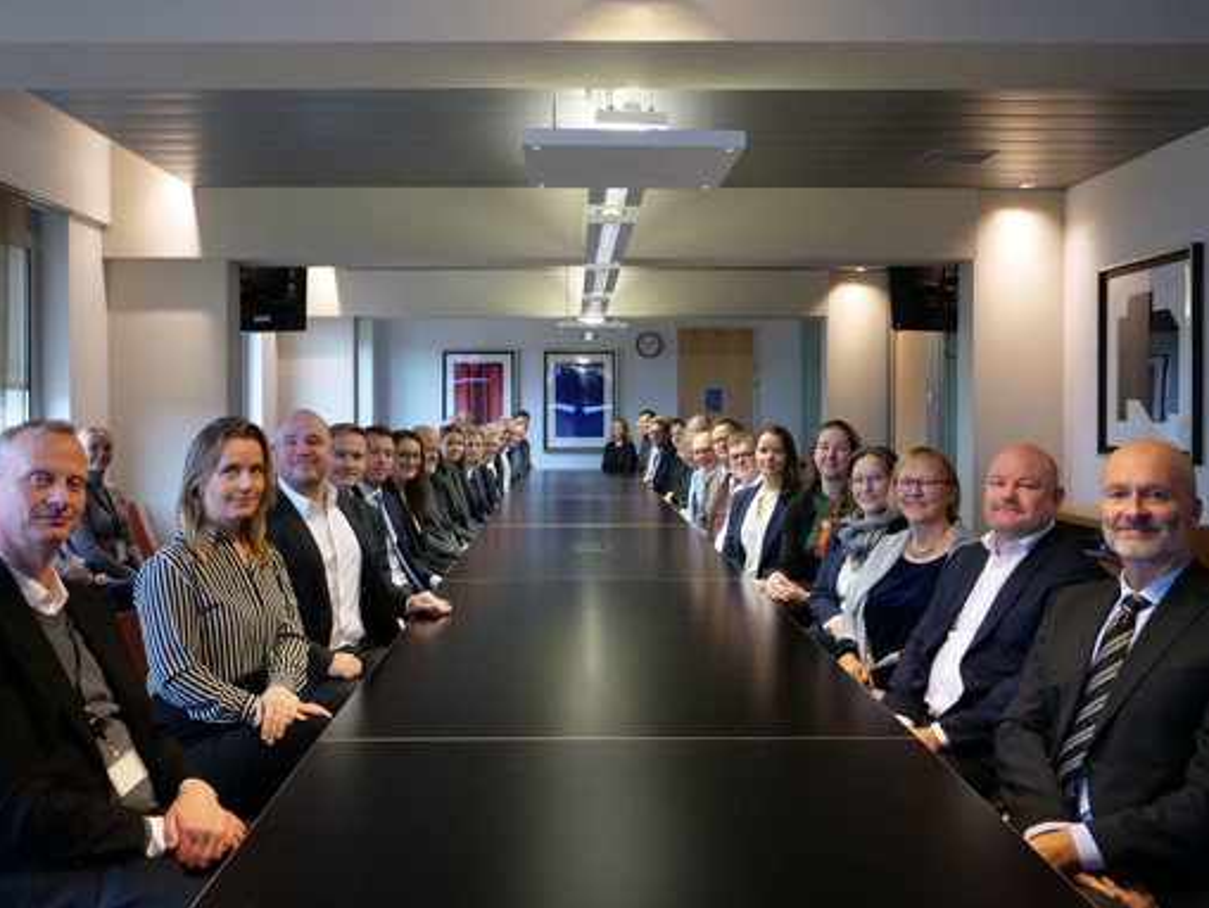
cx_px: 582
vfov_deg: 42.9
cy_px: 421
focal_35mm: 33
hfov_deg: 55.3
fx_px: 1153
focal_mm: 15
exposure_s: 1/60
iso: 800
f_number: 3
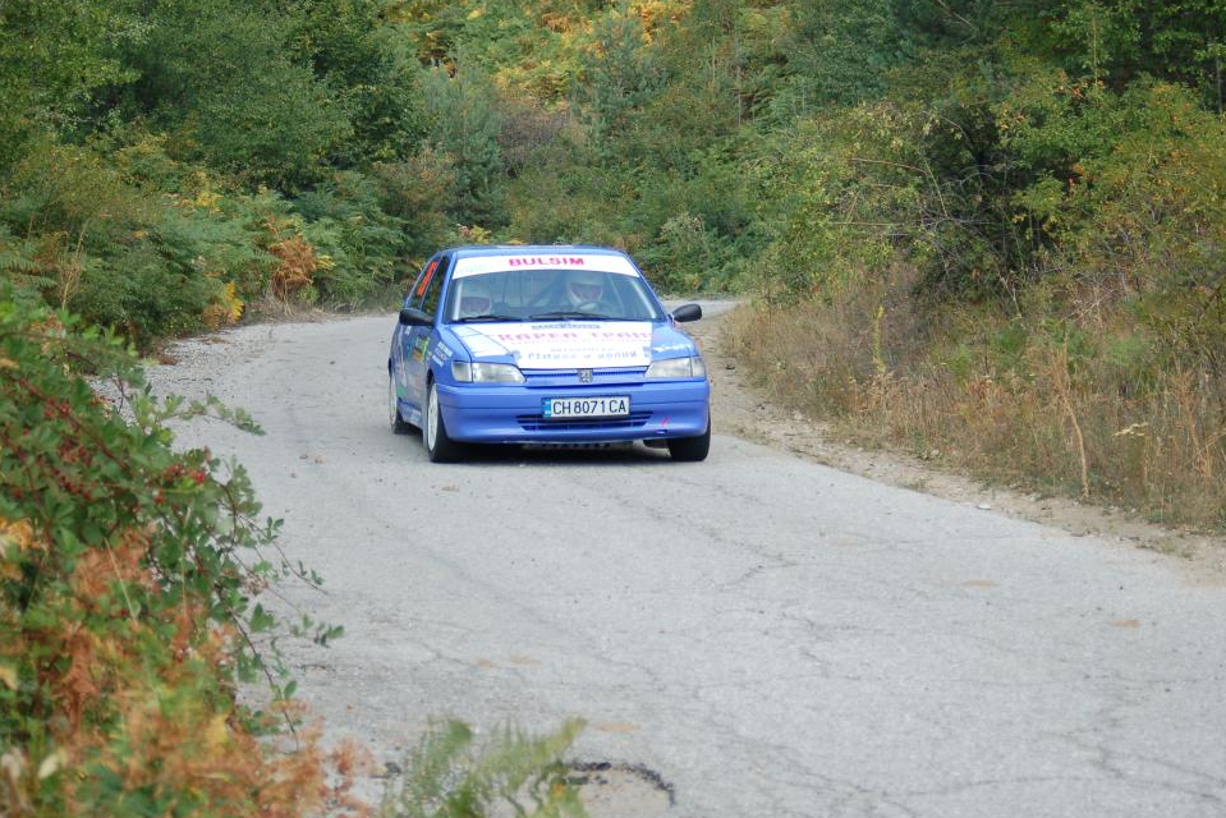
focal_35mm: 96
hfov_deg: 21.2
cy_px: 401
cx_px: 592
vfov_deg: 14.3
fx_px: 3270
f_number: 4.8
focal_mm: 60
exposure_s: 1/500
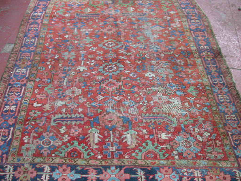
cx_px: 120
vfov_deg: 37.7
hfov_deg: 49.0
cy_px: 90
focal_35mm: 38
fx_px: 265
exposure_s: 1/4.8
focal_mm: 7.85
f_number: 2.6
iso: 259
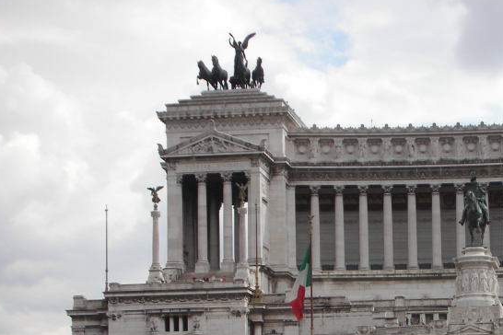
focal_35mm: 119
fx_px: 1663
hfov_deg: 17.0
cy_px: 329
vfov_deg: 11.4
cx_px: 432
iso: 50
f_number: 4
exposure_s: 1/374
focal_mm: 10.1
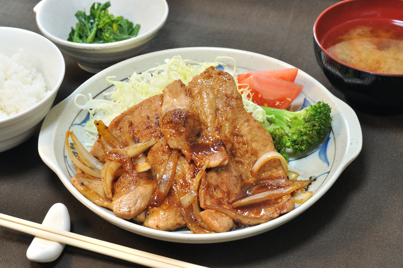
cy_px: 134
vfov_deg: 18.1
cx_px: 202
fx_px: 839
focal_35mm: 75
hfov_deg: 27.0
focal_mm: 50
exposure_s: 1/8
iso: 320
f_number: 9
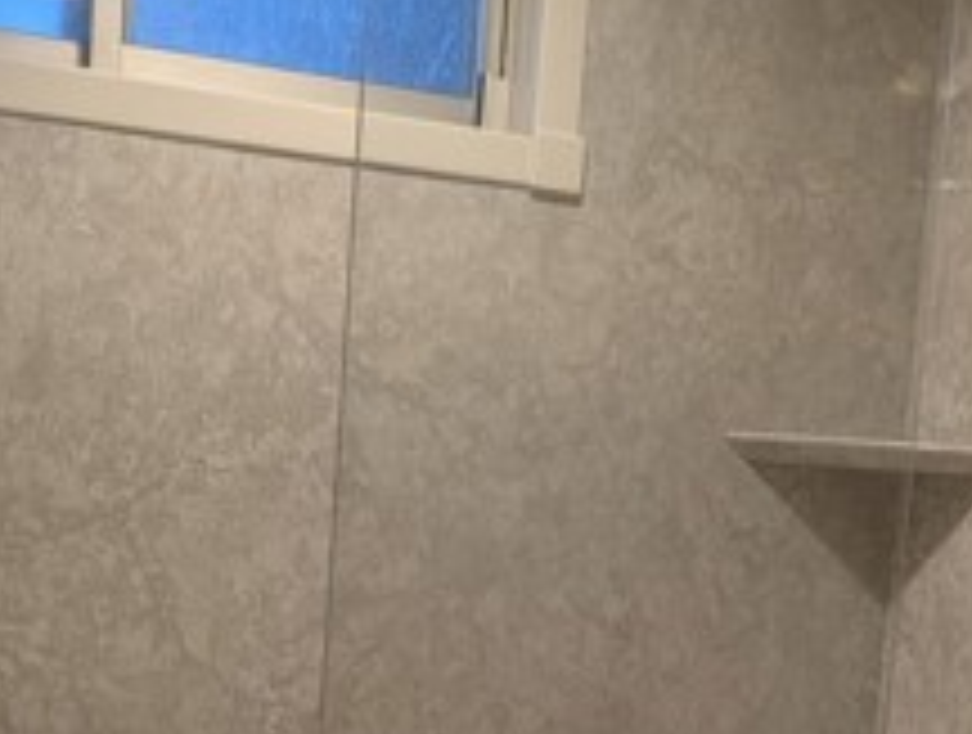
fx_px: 1998
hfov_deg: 27.2
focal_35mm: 71
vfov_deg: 20.3
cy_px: 705
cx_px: 630
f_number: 1.68
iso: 25
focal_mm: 6.9
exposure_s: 1/24
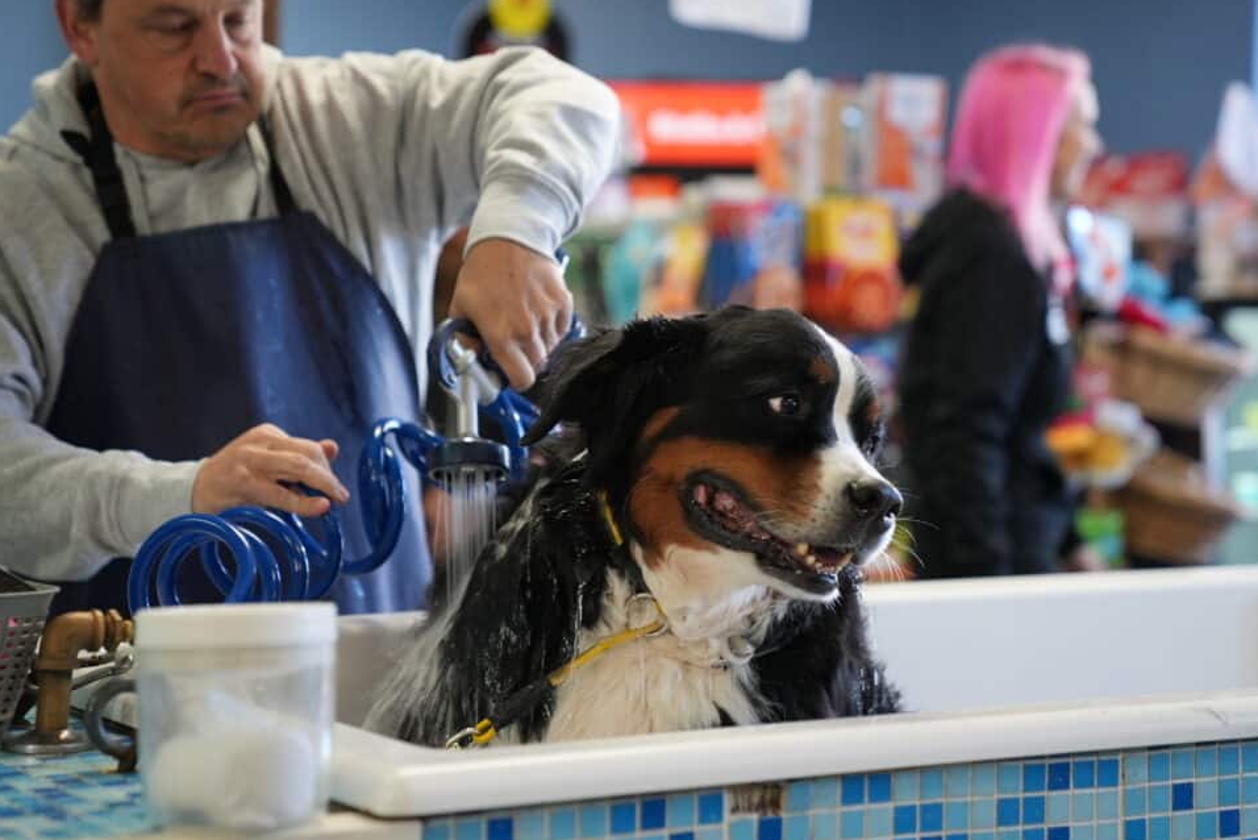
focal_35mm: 75
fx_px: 2621
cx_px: 646
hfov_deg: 27.0
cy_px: 424
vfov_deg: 18.2
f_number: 2.8
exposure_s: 1/125
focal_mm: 70
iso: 800
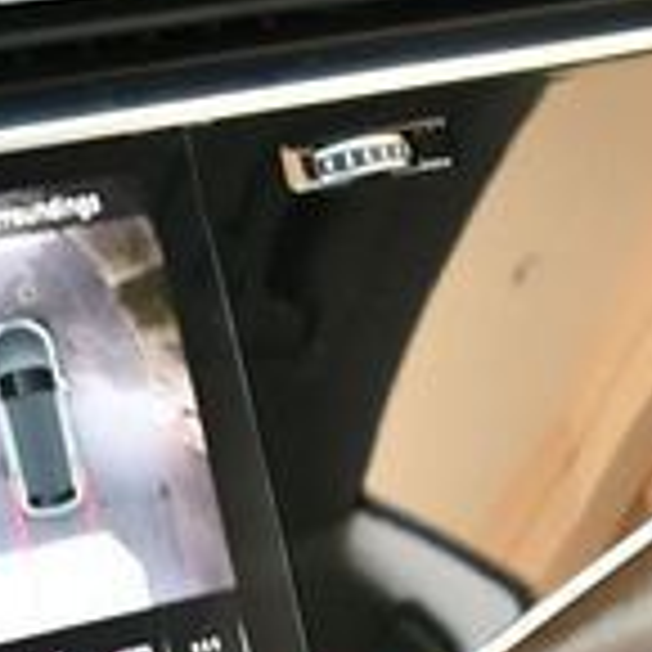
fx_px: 2877
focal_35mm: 135
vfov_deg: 12.5
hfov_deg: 12.4
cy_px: 890
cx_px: -247
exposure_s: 1/125
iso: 800
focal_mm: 18
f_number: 3.5
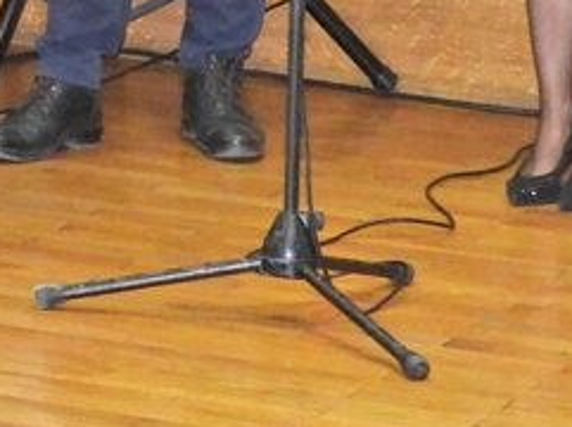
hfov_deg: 6.5
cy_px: -361
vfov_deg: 4.9
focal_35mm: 298
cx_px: -389
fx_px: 4917
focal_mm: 12.5
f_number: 4.5
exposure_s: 1/30
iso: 900
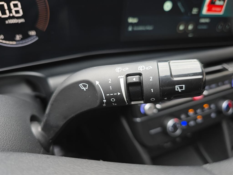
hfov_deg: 73.9
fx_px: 155
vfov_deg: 58.9
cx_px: 116
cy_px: 88
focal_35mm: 23
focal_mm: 6.3
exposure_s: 1/55
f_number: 1.7
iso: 32
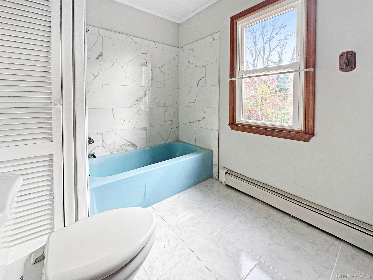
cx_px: 186
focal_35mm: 14
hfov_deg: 102.1
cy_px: 140
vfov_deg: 85.7
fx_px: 151
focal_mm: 2.22
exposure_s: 1/120
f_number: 2.2
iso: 125
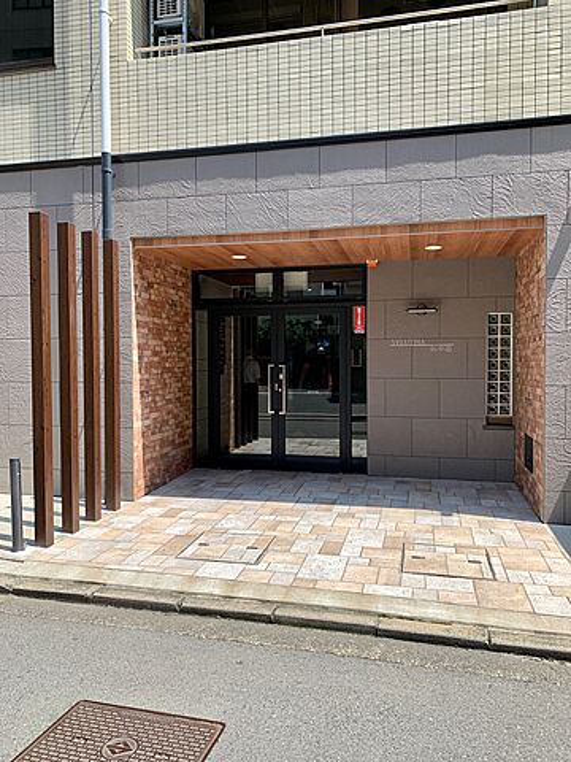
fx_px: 572
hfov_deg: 53.1
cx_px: 286
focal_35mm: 26
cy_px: 381
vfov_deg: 67.3
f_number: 1.8
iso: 25
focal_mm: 4.25
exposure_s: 1/1149
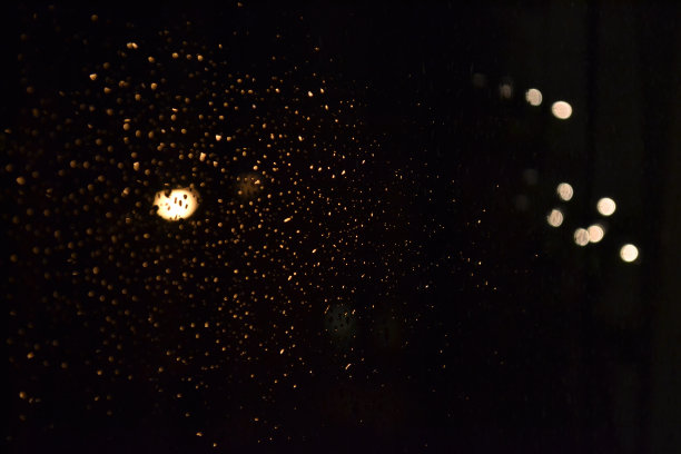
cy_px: 227
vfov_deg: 16.6
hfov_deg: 24.6
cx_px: 340
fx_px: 1561
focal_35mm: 82
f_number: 5.6
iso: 1600
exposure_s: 1/50
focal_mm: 55
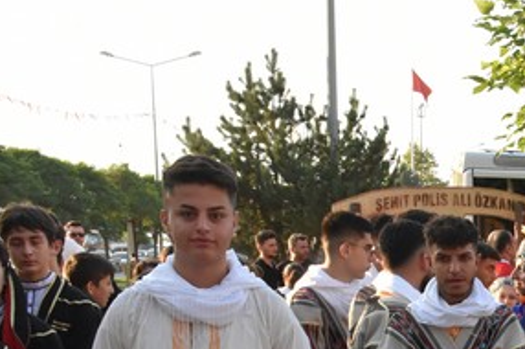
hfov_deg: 20.8
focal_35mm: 89
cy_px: 436
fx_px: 1301
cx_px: 676
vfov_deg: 14.7
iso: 2000
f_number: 11
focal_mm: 23
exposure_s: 1/500
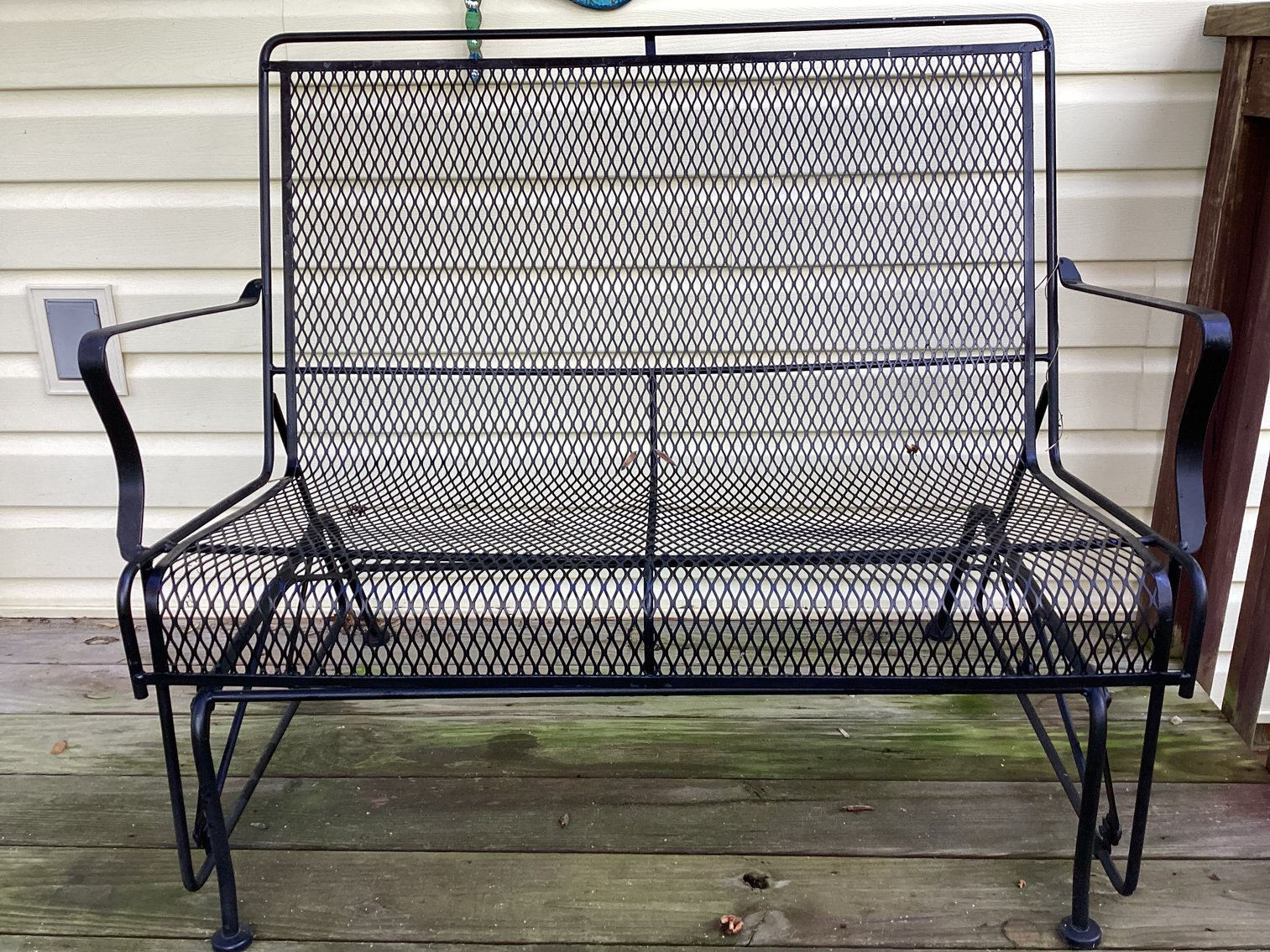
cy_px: 476
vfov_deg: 45.4
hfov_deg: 58.3
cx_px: 635
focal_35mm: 31
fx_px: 1137
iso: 50
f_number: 2.4
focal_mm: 3.3
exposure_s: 1/120
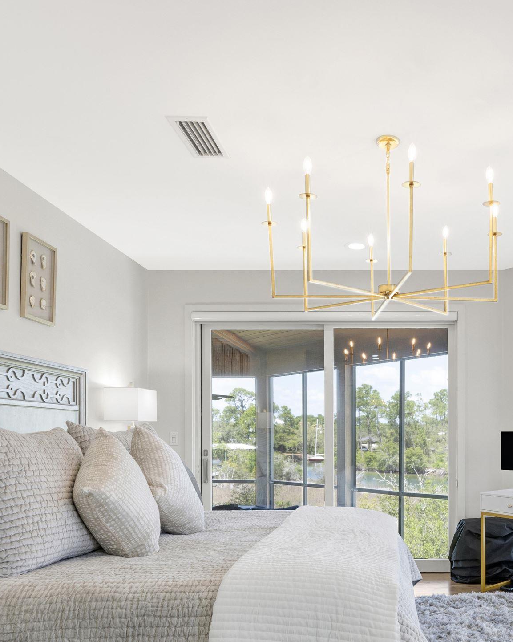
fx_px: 570
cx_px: 395
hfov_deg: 46.5
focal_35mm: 30
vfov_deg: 57.5
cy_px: 427
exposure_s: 1/15
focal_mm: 15
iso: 400
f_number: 11
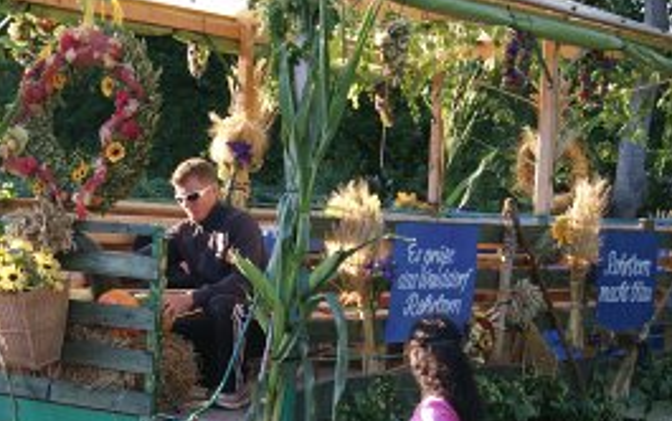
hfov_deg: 21.6
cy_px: 294
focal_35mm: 96
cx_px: 233
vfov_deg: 13.6
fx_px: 1759
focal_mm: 26
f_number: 5
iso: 100
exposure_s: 1/60
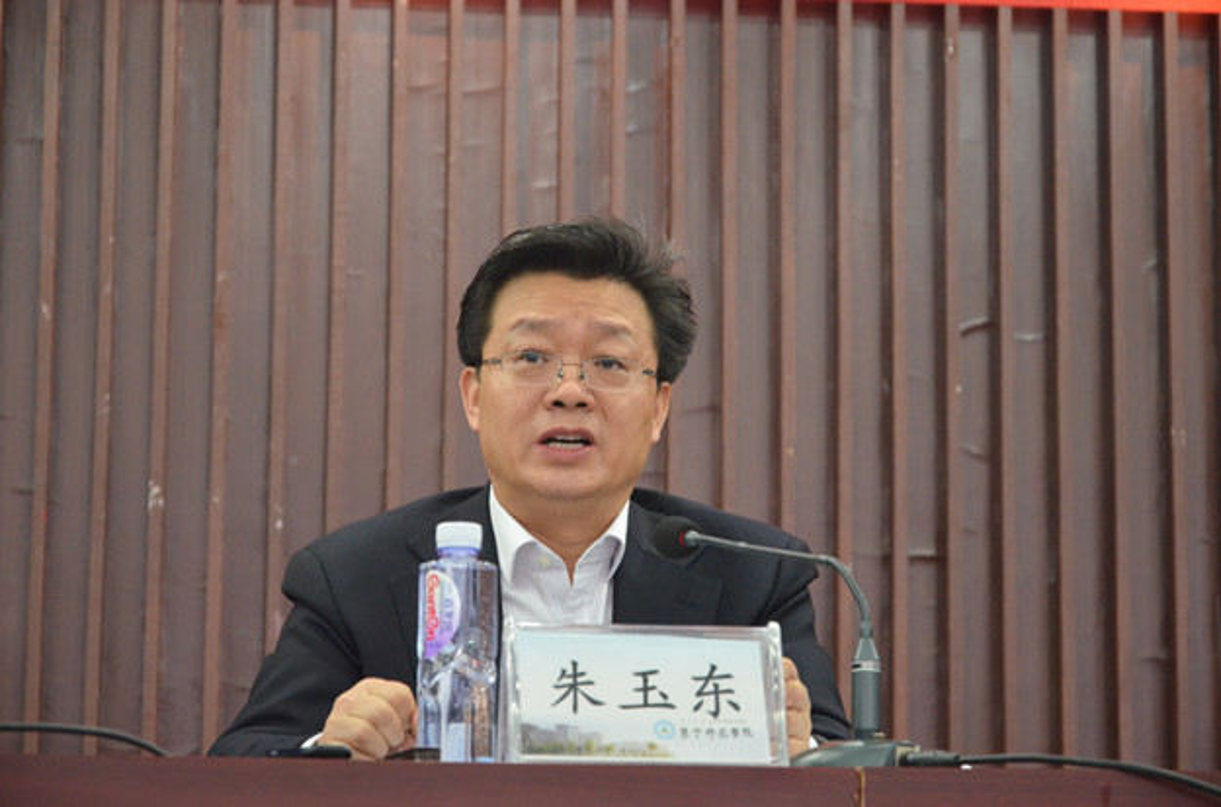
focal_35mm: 120
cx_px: 610
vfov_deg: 11.4
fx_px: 4059
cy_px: 404
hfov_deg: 17.1
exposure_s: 1/30
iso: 2500
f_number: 5.3
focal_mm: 80
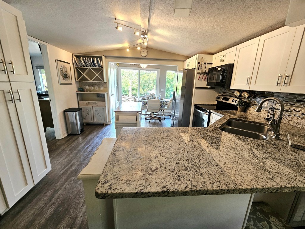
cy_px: 114
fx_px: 115
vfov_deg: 89.9
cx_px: 152
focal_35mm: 13
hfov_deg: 106.2
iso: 160
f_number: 2.2
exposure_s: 1/60.2
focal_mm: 2.2
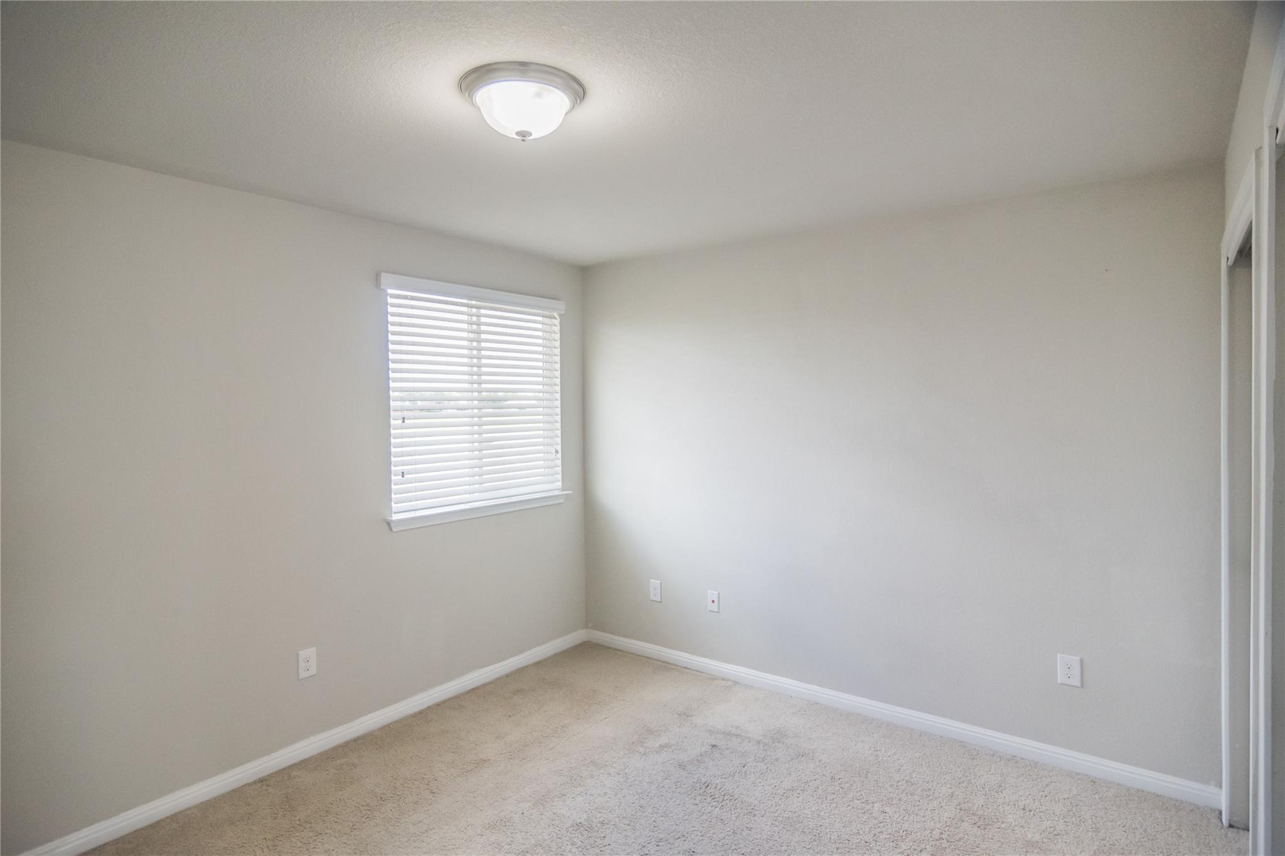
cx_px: 642
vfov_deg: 67.4
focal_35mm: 18
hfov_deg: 90.0
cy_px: 428
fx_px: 642
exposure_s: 1/250
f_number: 4
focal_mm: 12
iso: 500
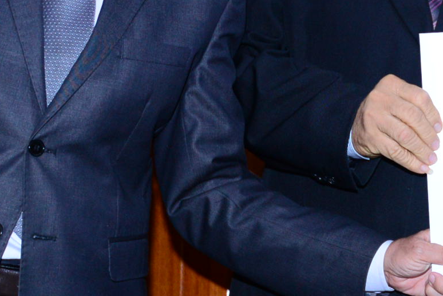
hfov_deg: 14.6
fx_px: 1674
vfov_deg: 10.1
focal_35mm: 136
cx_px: 523
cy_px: 56
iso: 1600
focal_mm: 35
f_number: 5
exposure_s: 1/125
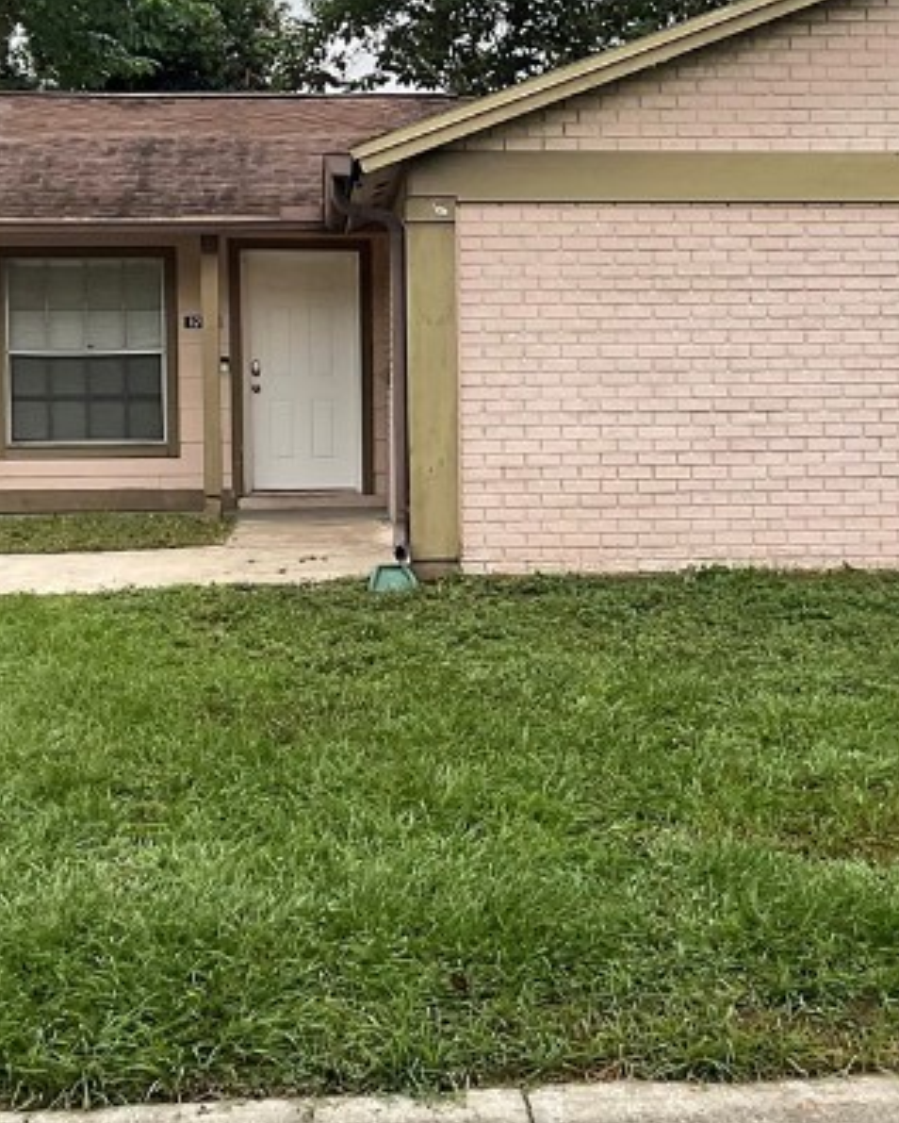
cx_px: 574
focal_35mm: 73
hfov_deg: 20.9
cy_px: 467
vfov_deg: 26.0
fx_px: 2426
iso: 16
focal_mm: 3
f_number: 1.8
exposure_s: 1/279
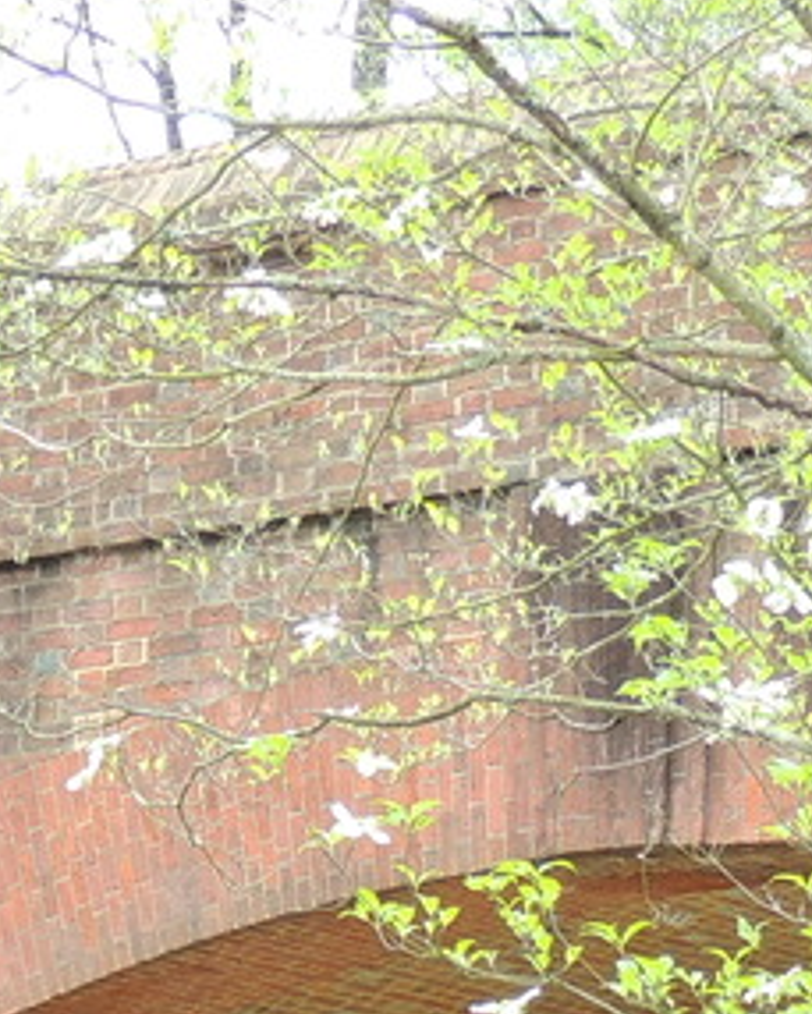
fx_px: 6155
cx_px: -39
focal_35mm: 205
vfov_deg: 9.2
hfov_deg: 7.5
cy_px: 1450
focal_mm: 8.3
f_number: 3.5
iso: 100
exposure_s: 1/80
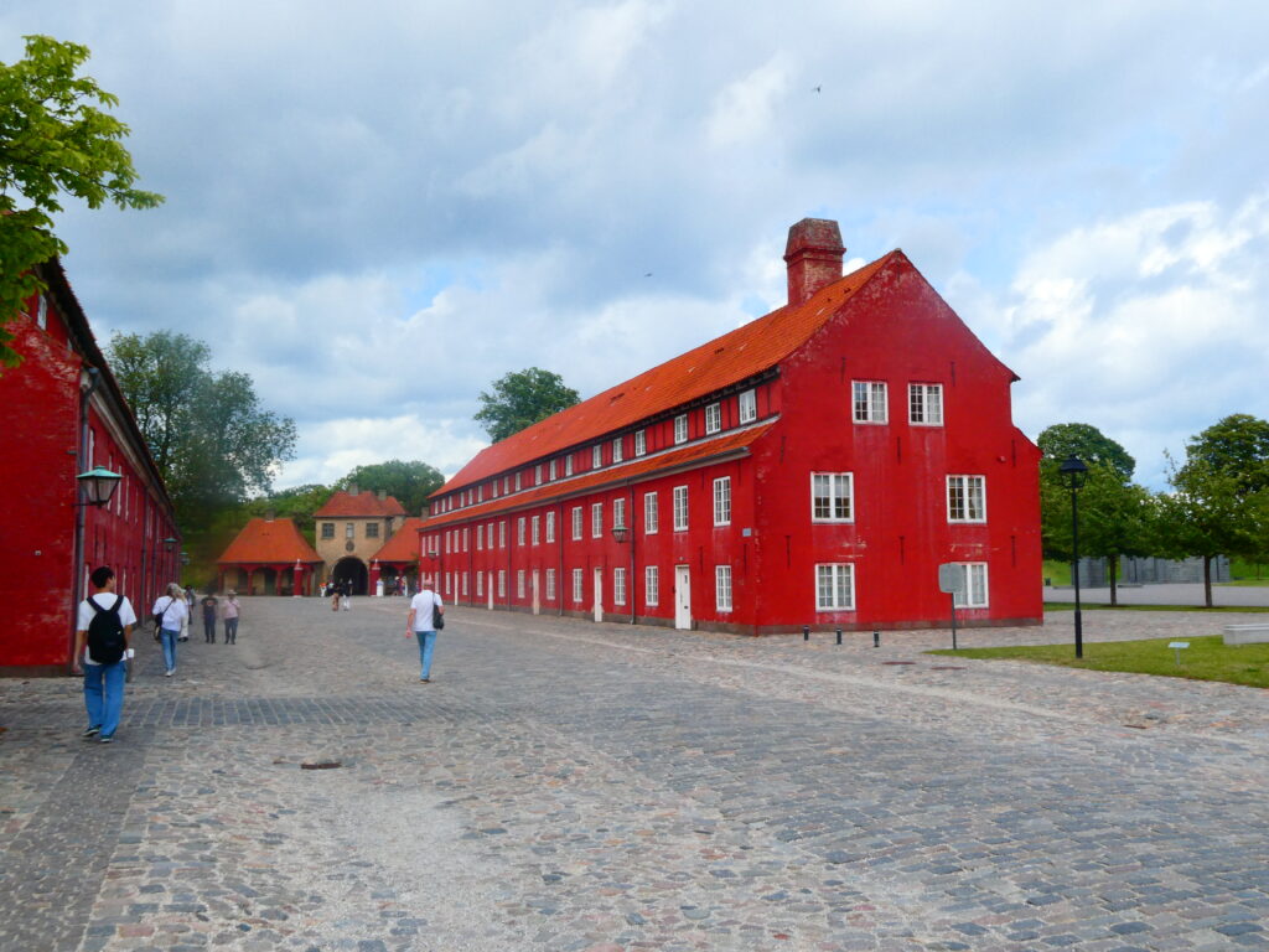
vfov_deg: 42.9
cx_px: 634
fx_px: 1210
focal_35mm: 33
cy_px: 476
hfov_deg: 55.4
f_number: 8
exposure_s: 1/160
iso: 80
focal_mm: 5.8
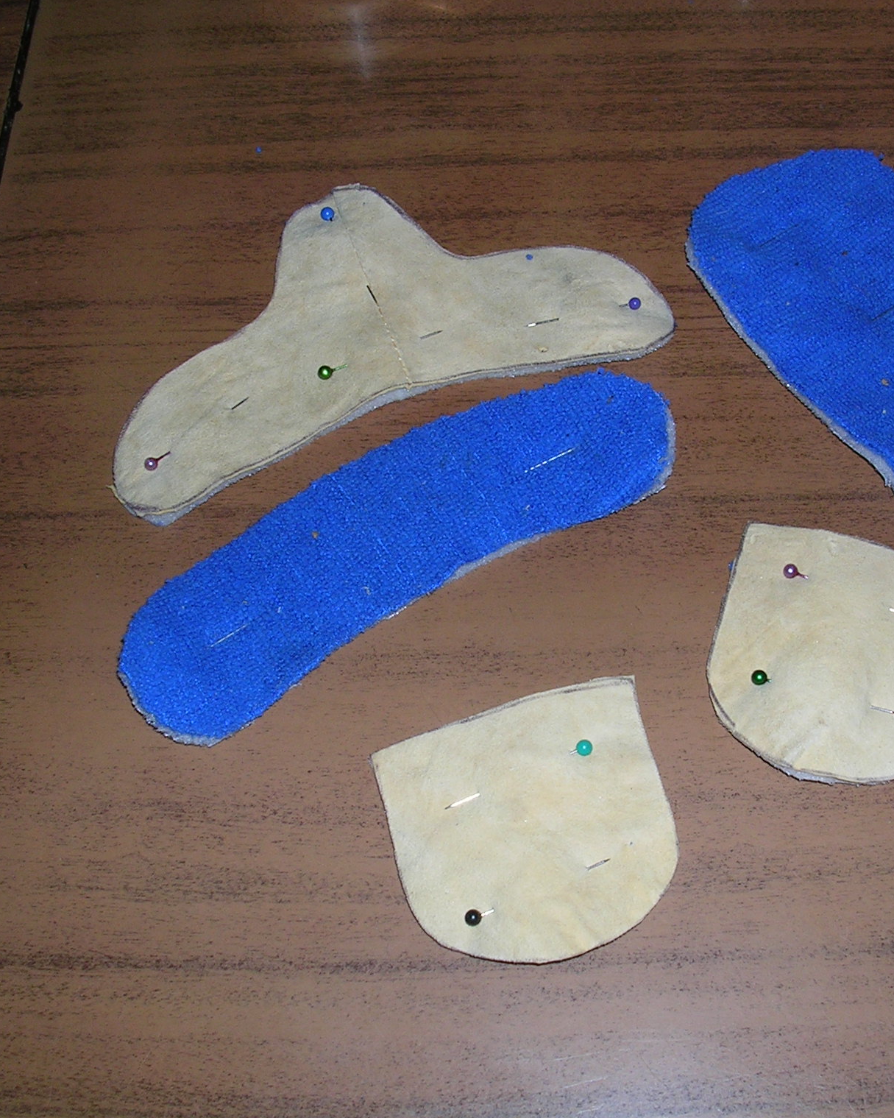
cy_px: 564
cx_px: 556
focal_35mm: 50
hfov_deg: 30.1
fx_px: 1654
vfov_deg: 37.3
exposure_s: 1/60.1
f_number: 5.6
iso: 50
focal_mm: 5.8
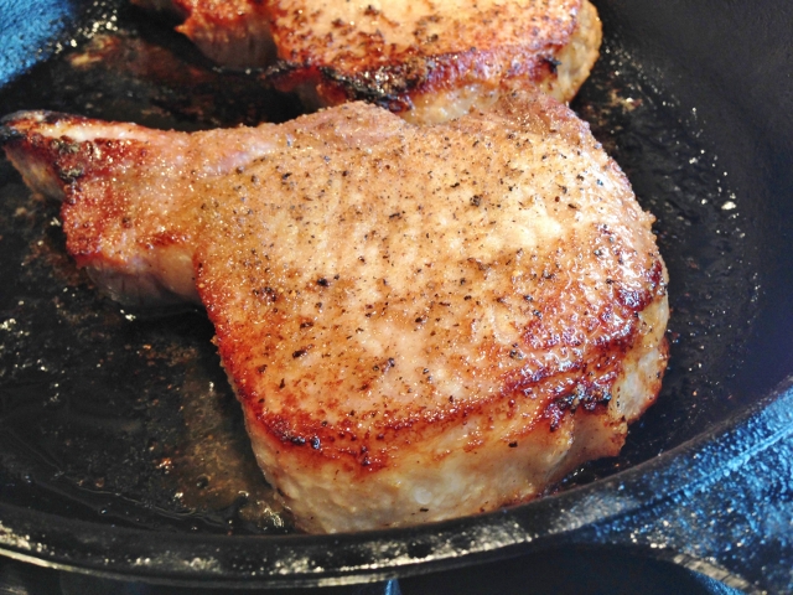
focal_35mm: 33
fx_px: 756
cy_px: 298
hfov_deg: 55.4
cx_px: 396
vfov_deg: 42.9
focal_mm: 4.12
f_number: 2.4
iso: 80
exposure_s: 1/20
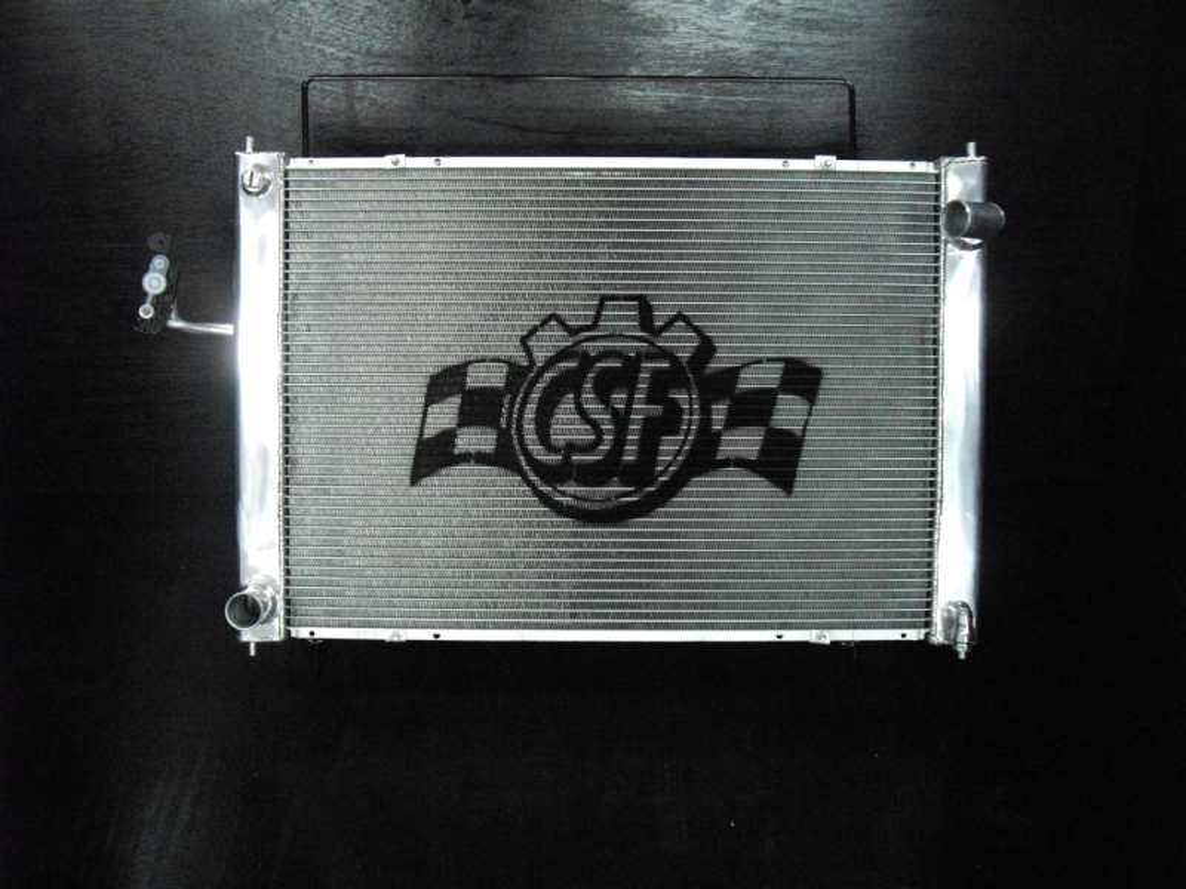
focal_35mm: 38
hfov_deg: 49.0
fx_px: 1302
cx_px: 593
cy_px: 444
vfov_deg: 37.7
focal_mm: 7.9
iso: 800
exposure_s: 1/30
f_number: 2.8
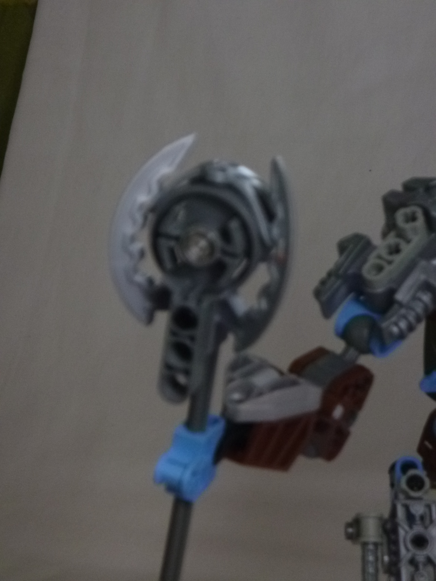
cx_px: 218
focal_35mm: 109
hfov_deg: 13.6
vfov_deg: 18.0
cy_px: 290
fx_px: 1831
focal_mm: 18
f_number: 5.7
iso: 400
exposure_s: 1/8
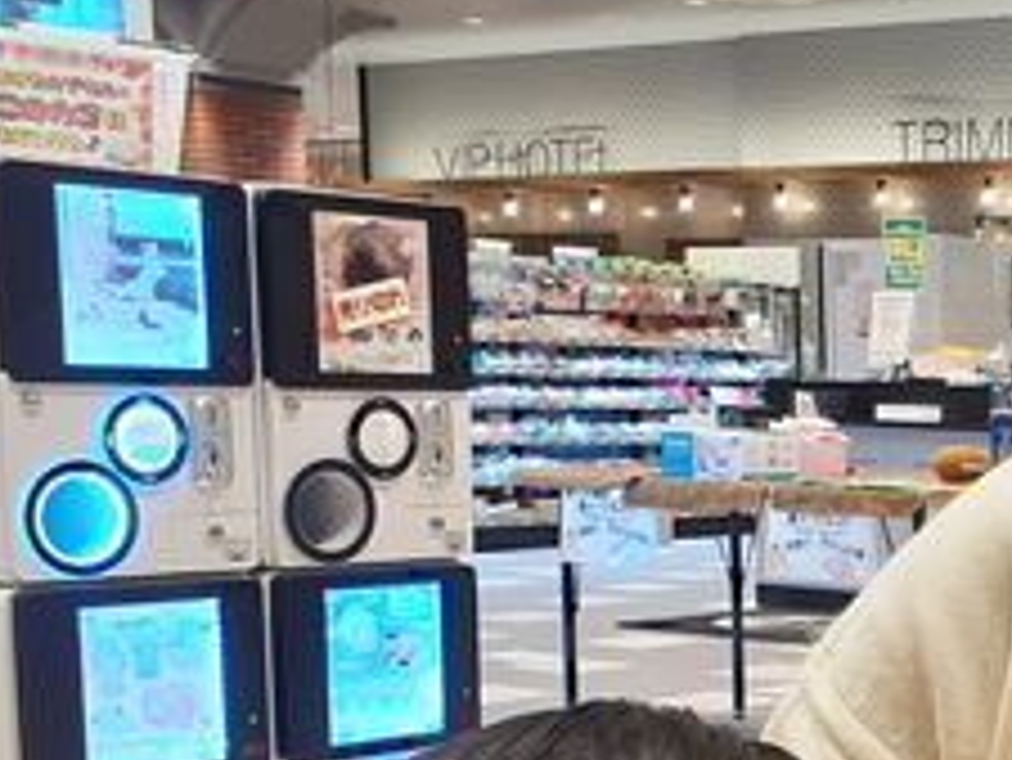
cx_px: 1327
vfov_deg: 19.9
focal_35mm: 72
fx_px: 2106
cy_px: 729
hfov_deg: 23.7
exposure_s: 1/50
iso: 50
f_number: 1.9
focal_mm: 3.6
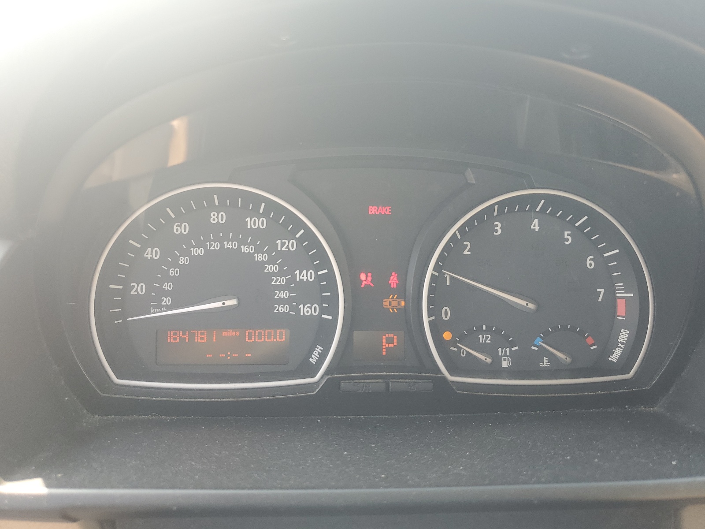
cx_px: 352
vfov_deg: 53.1
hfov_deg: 67.3
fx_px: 530
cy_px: 264
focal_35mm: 26
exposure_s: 1/120
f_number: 1.5
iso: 51
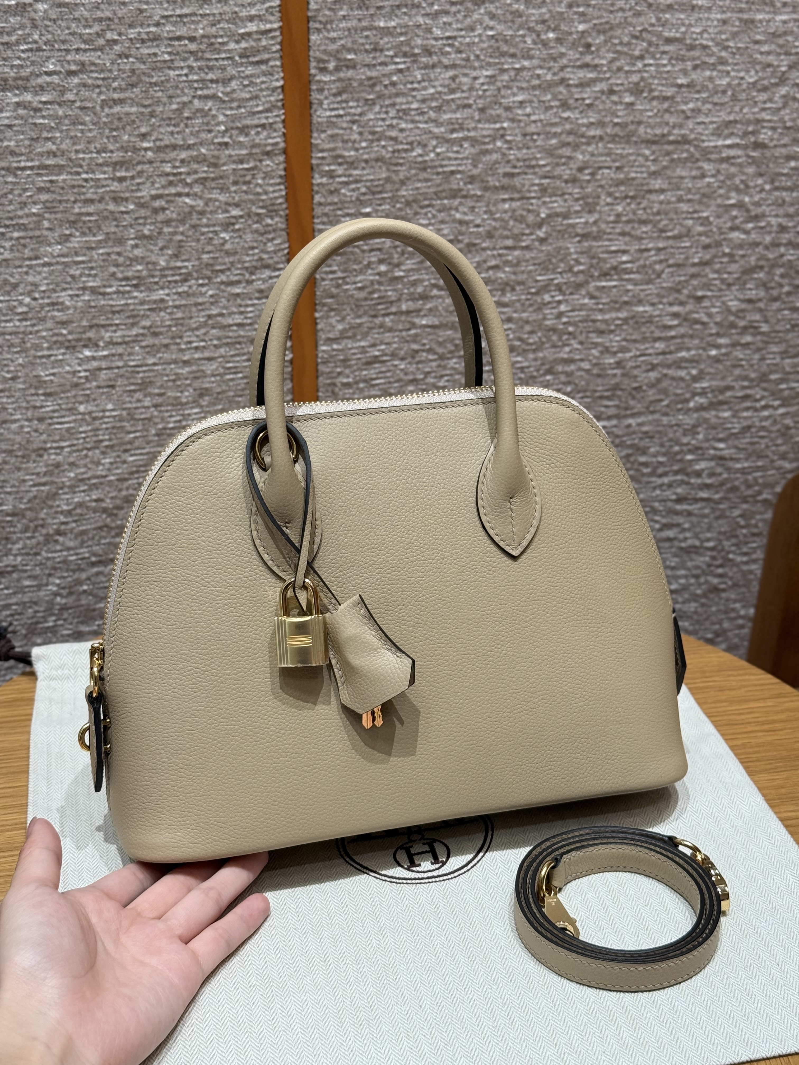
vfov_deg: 39.7
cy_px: 532
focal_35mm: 48
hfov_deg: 30.3
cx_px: 400
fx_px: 1477
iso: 100
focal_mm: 6.76
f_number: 1.78
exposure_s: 1/112
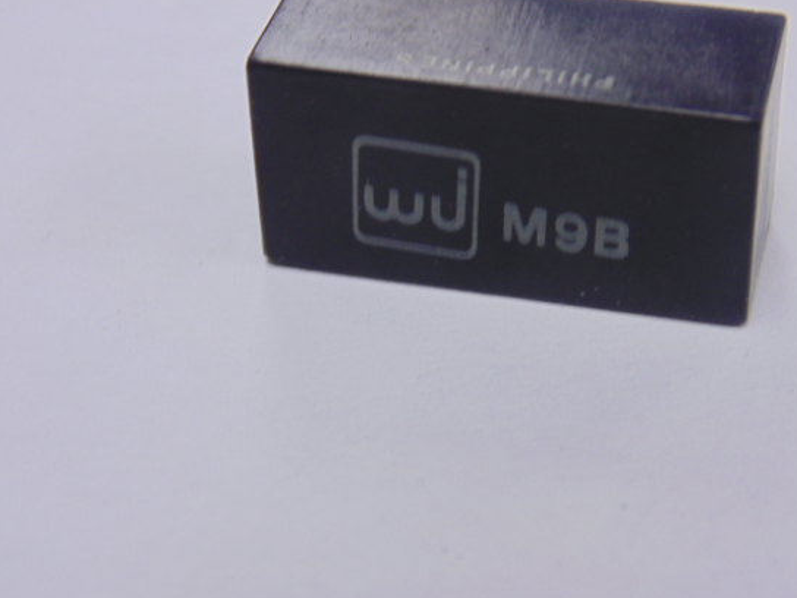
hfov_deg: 21.1
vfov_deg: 15.9
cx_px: 442
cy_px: 309
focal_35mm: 93
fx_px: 2141
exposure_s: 1/30
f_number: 4.3
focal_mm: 14.1
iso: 160
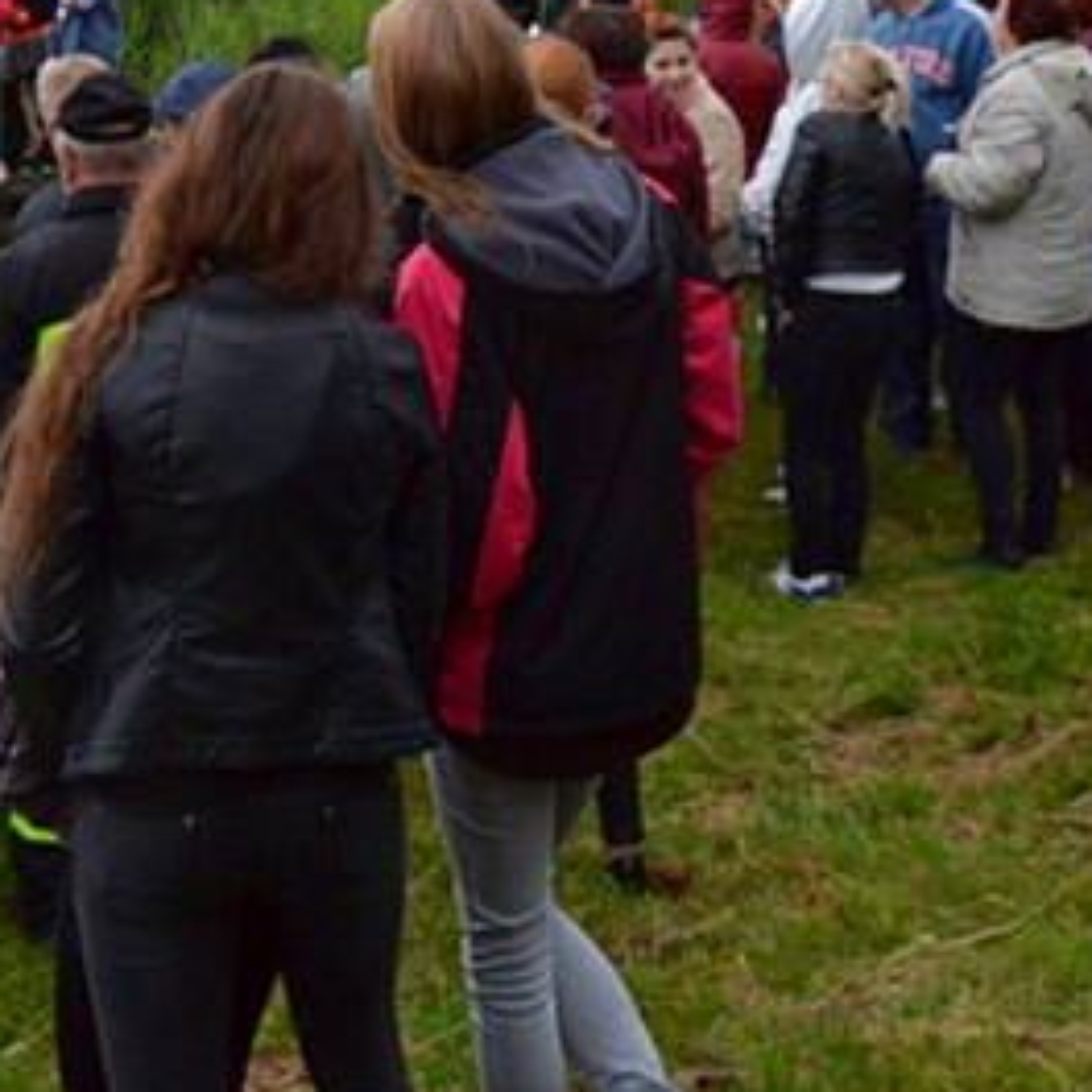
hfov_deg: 23.3
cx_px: 418
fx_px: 2641
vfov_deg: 22.2
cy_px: -70
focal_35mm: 74
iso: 450
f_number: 4
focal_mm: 18
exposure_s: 1/60
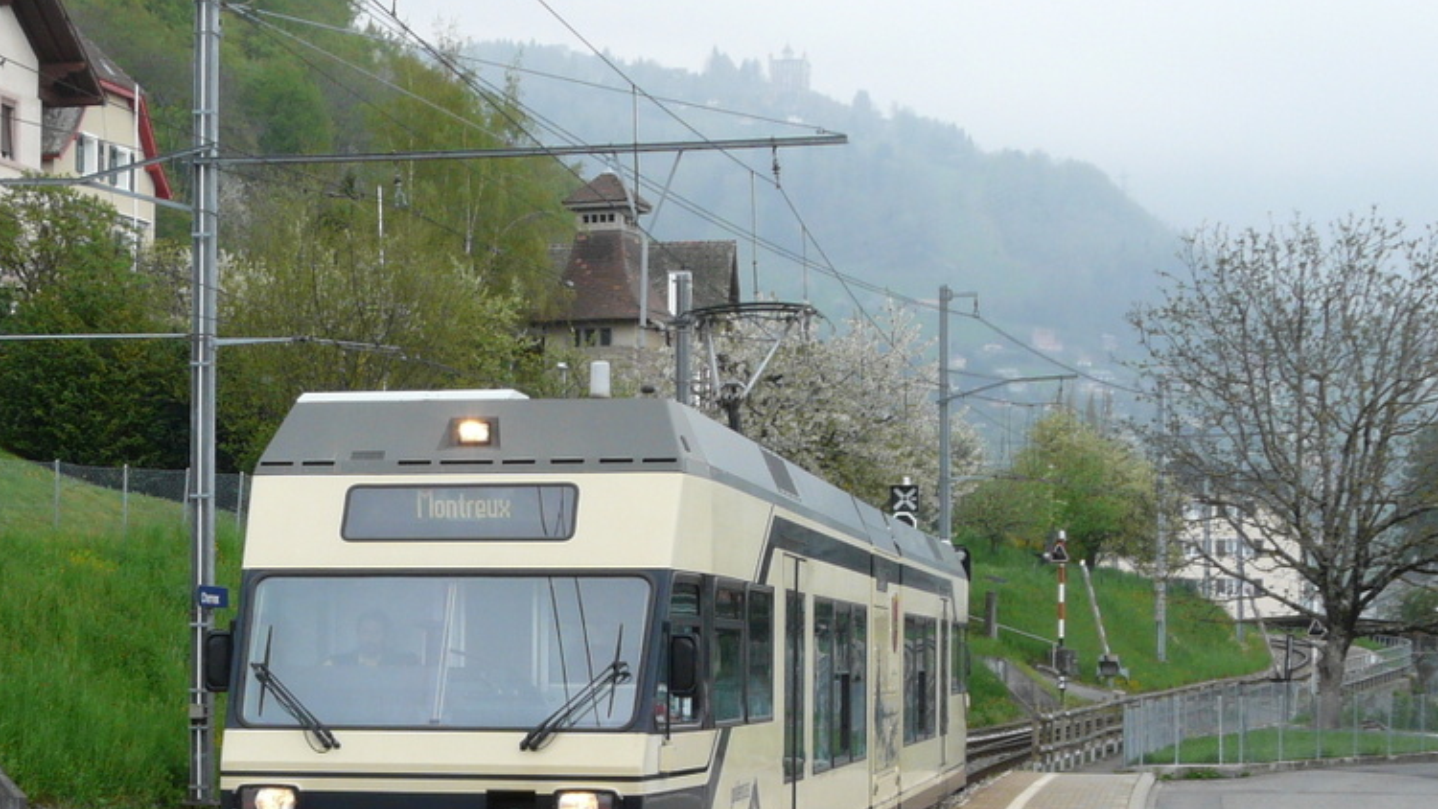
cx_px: 537
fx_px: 2440
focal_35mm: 64
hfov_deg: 32.7
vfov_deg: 18.7
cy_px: 589
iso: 100
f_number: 4
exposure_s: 1/250
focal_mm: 7.2
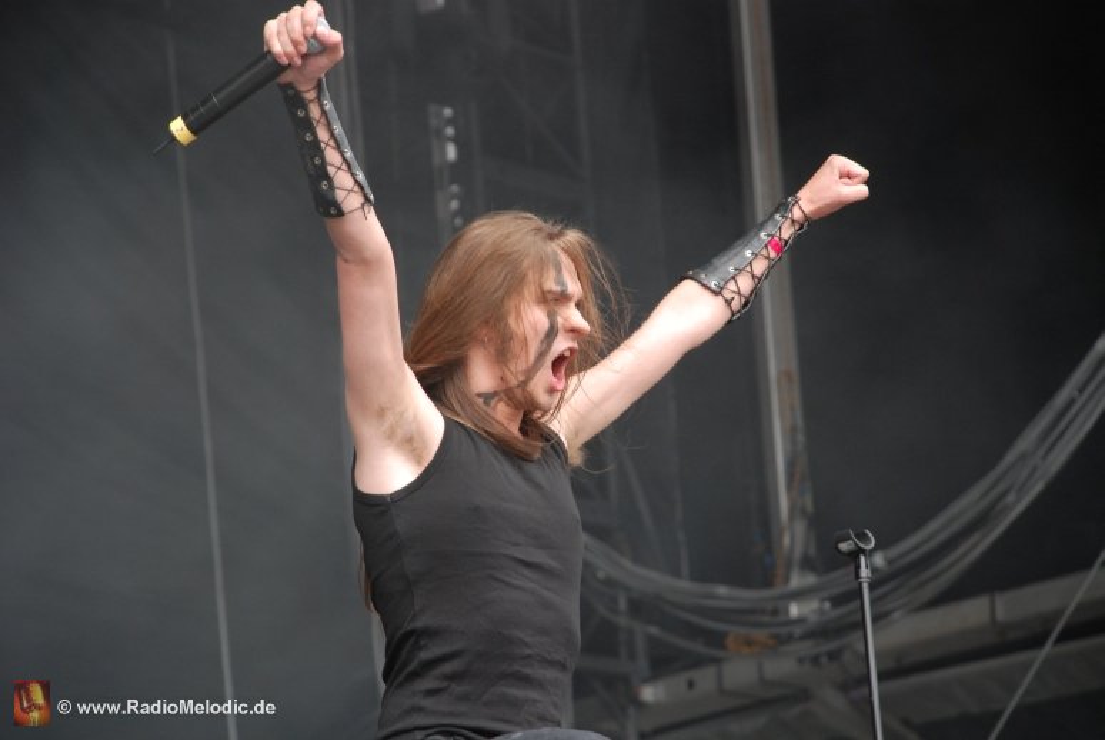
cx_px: 552
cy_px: 370
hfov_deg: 11.0
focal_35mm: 188
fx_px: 5762
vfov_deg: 7.3
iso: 360
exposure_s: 1/125
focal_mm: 125
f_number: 5.6
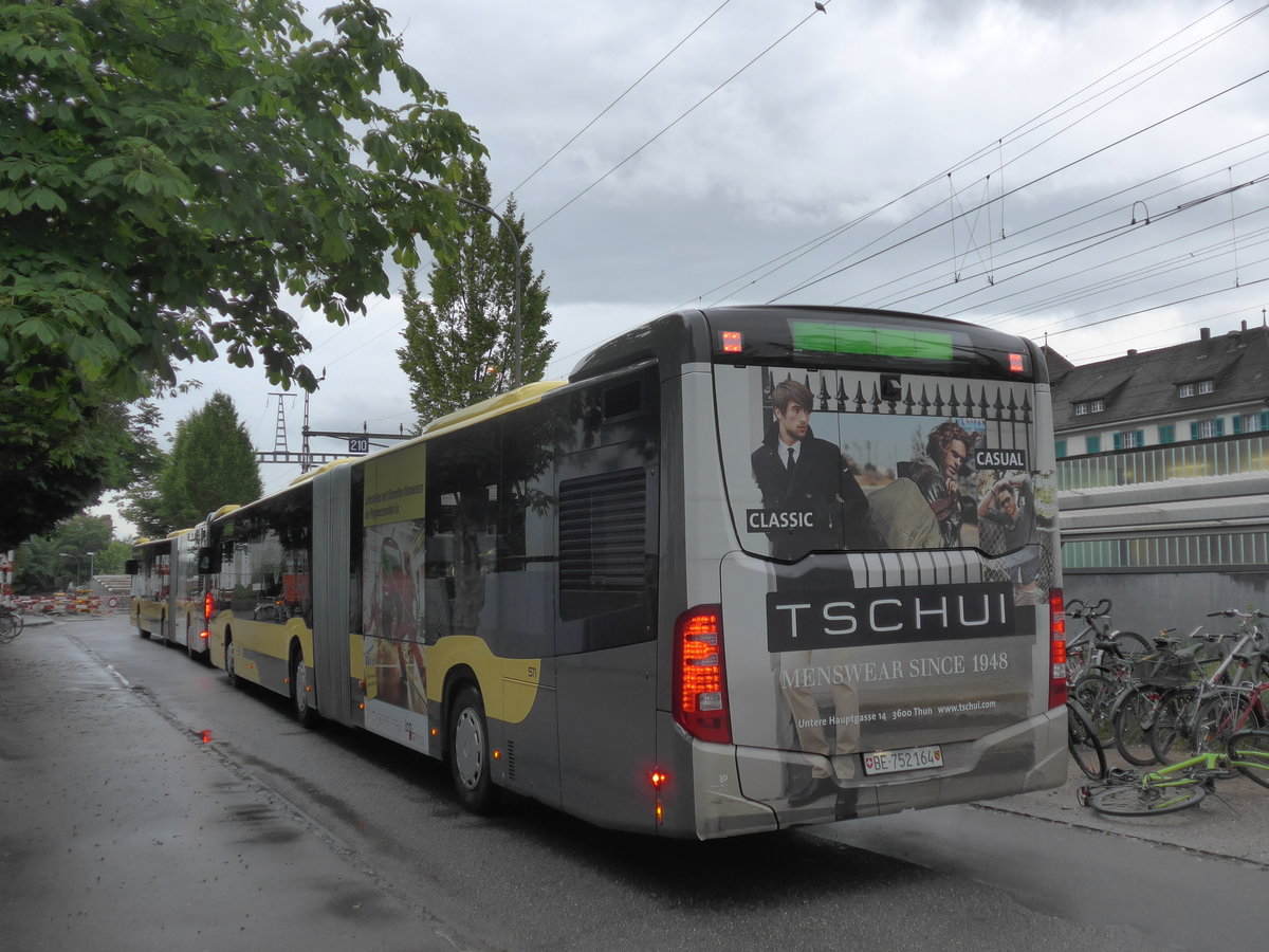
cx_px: 634
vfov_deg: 41.8
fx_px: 1246
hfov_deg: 54.0
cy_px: 476
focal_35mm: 34
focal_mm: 7
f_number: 2.3
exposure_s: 1/100
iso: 250
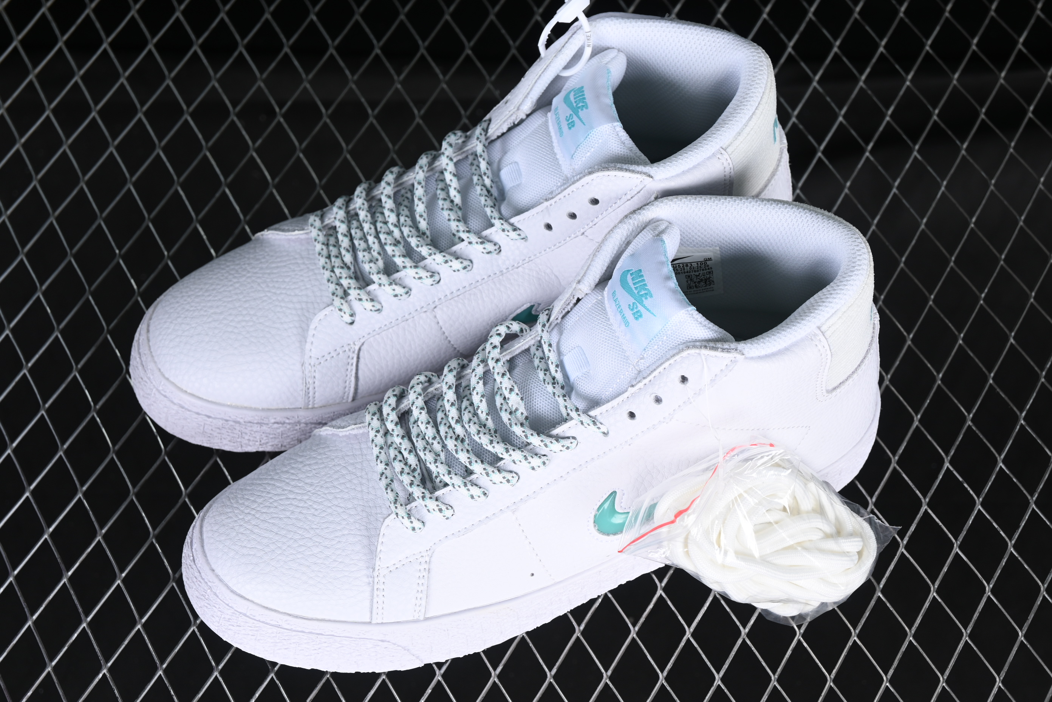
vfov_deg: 18.2
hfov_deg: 27.0
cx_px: 526
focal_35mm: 75
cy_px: 351
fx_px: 2191
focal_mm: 50
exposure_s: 1/80
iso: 160
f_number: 7.1
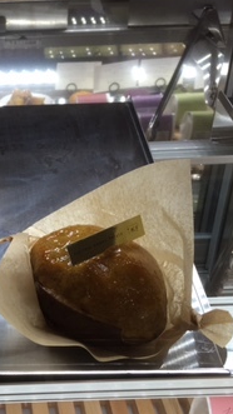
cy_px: 289
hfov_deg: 18.9
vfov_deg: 33.9
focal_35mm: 61
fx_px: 671
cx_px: -25
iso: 40
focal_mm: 4.15
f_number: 2.2
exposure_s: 1/120
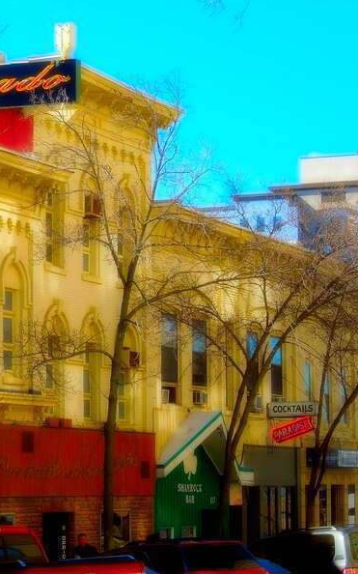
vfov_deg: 16.4
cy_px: 285
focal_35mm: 127
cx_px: 27
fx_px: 1984
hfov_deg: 10.3
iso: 100
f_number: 4.6
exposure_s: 1/500
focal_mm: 16
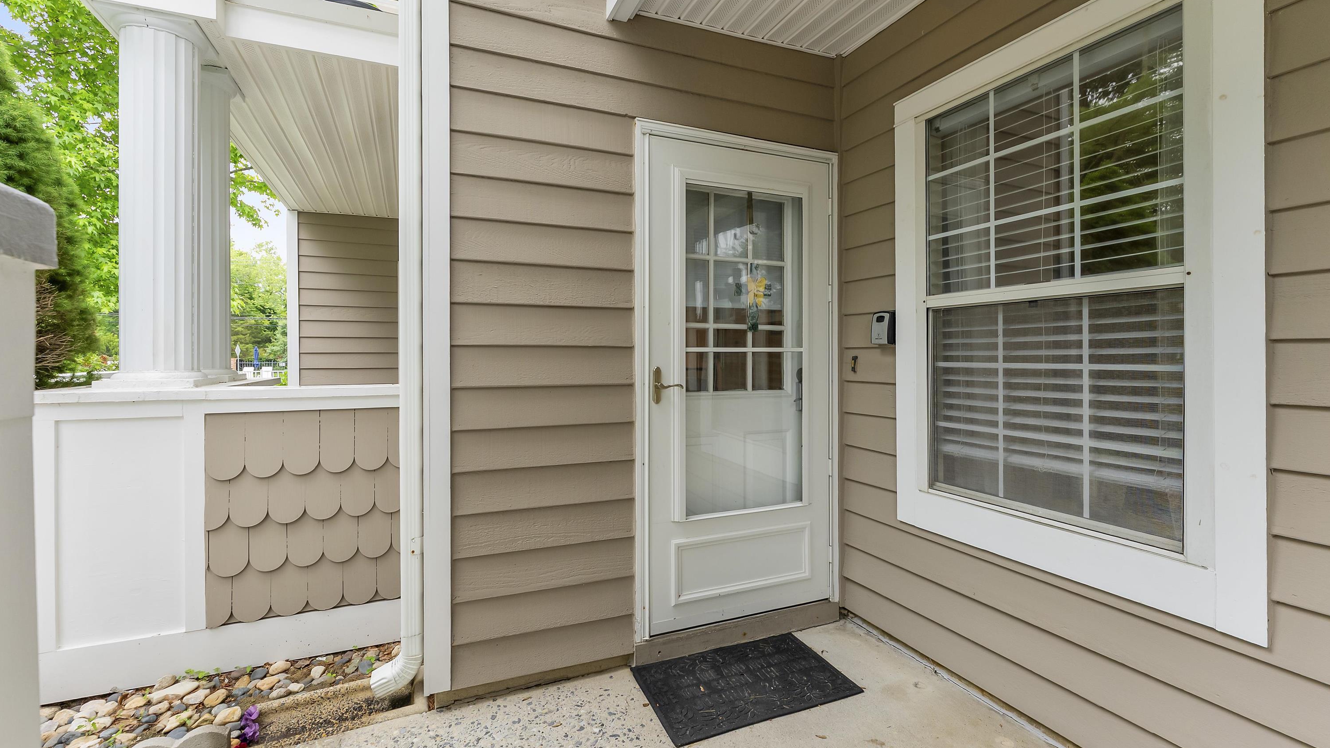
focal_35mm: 15
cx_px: 655
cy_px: 345
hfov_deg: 103.0
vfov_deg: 70.4
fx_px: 529
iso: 640
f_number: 7.1
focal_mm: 14
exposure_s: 1/80
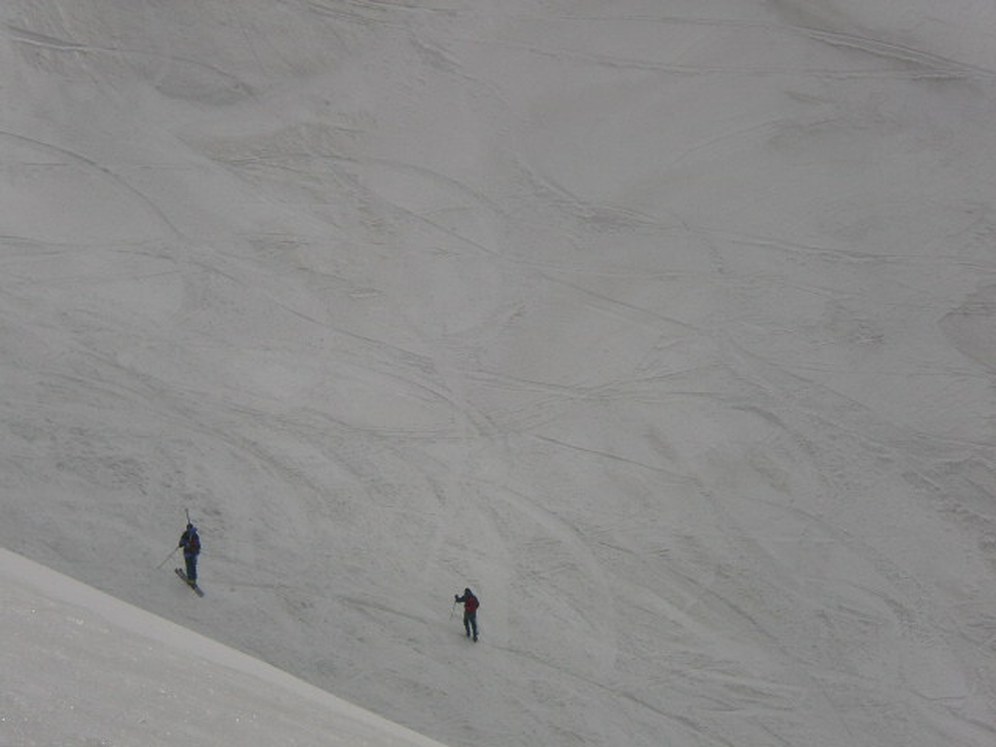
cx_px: 498
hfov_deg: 18.9
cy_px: 374
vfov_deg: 14.2
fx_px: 2992
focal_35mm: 104
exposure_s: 1/1000
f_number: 9.6
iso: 50
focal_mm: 16
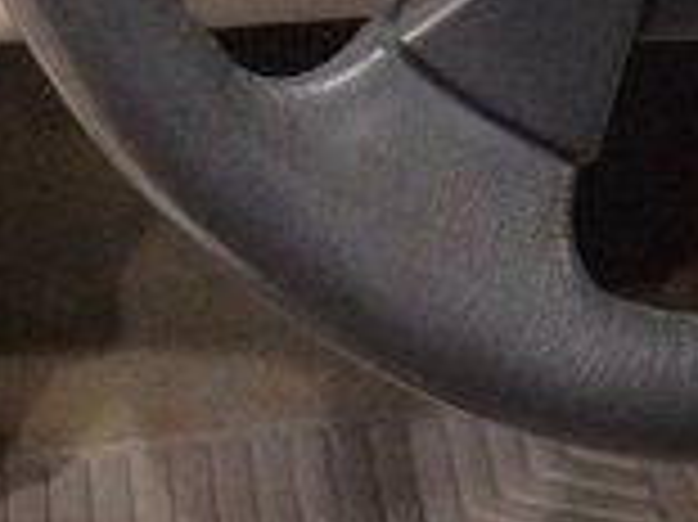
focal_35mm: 132
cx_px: 788
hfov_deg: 14.6
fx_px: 2660
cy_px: -410
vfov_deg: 10.6
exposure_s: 1/24
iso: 250
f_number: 2.4
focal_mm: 3.3
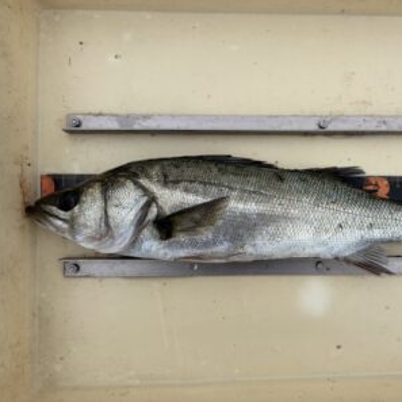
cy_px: 200
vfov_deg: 52.5
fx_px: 407
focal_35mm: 31
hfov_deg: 51.6
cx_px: 268
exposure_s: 1/1263
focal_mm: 5.96
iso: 50
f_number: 1.6
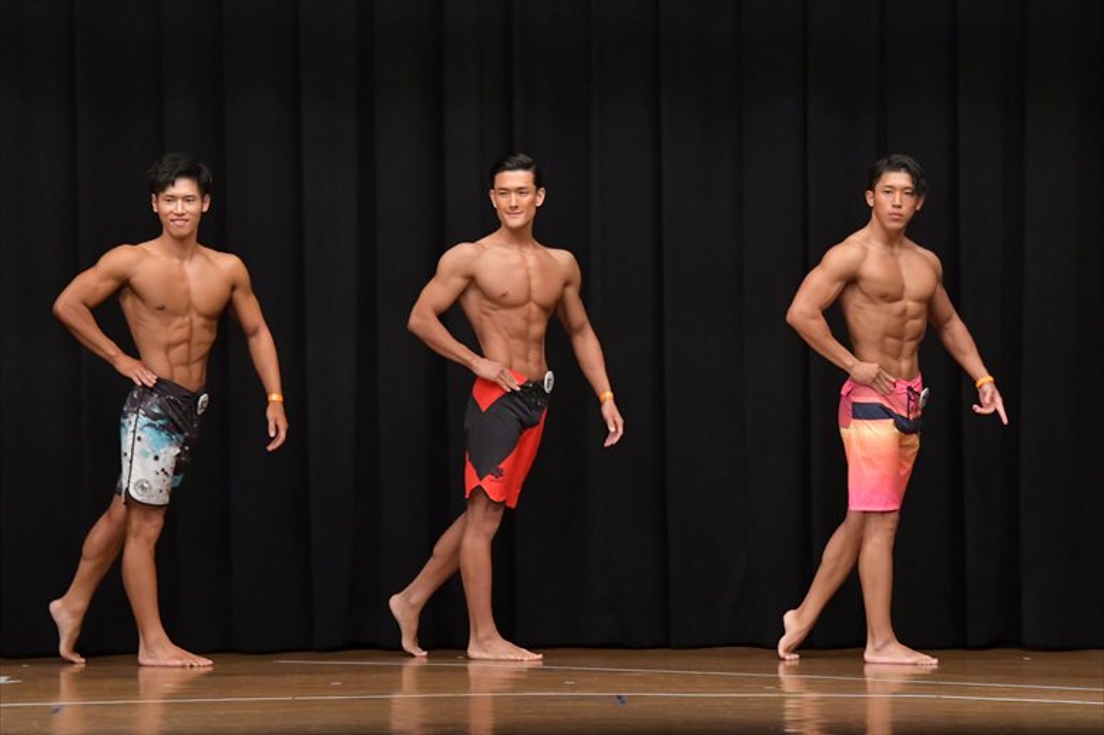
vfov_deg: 6.8
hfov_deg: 10.2
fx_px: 6192
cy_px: 368
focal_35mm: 202
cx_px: 552
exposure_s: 1/400
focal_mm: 135
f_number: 5.6
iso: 6400
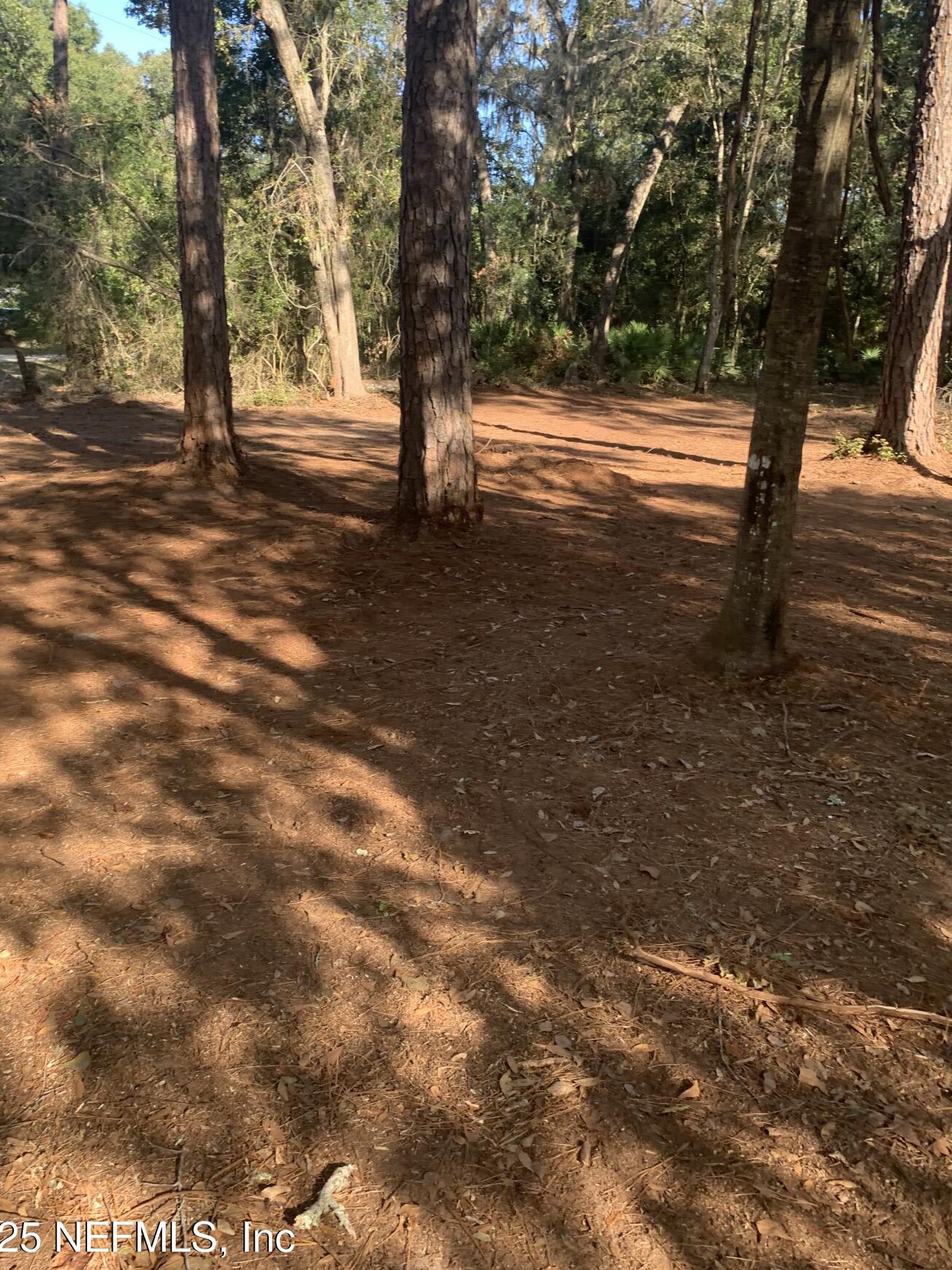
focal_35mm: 30
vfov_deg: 59.8
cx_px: 466
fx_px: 1100
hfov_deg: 46.8
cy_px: 572
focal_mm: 4.25
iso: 25
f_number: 1.8
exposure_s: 1/133
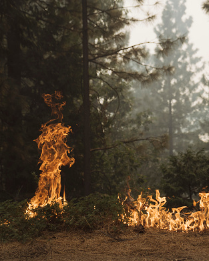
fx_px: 518
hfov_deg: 22.1
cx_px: 198
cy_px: 130
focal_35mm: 67
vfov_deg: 28.3
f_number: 2.8
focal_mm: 47
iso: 320
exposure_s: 1/1250
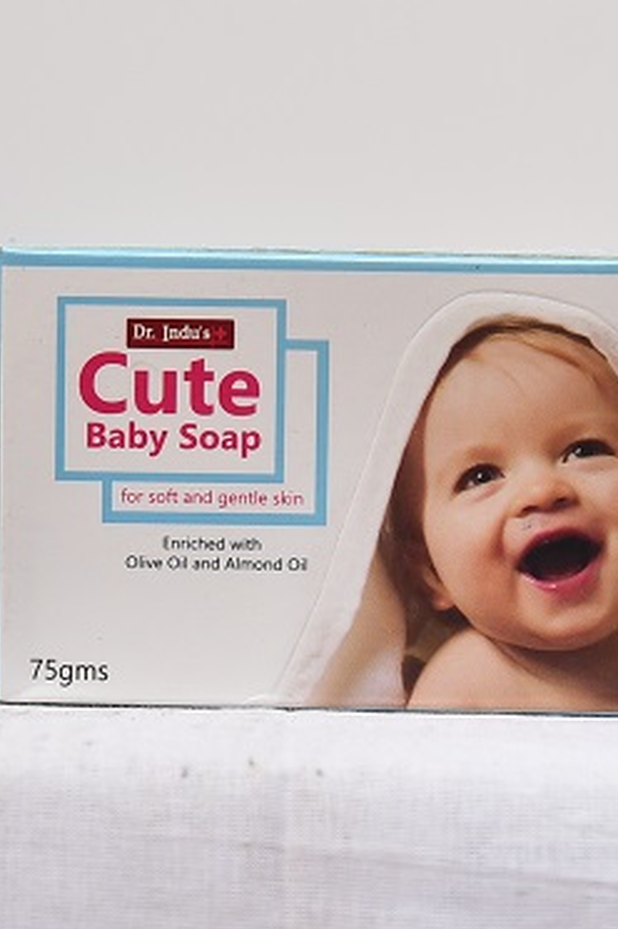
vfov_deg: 17.0
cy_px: 620
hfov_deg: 11.4
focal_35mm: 120
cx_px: 341
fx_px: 3096
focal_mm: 85
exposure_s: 1/125
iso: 1600
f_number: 4.5
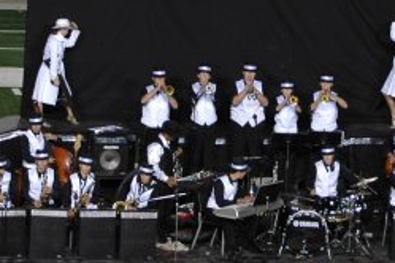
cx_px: 246
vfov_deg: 2.9
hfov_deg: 4.4
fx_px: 5168
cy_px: 128
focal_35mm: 471
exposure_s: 1/60
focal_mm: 98
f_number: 2.8
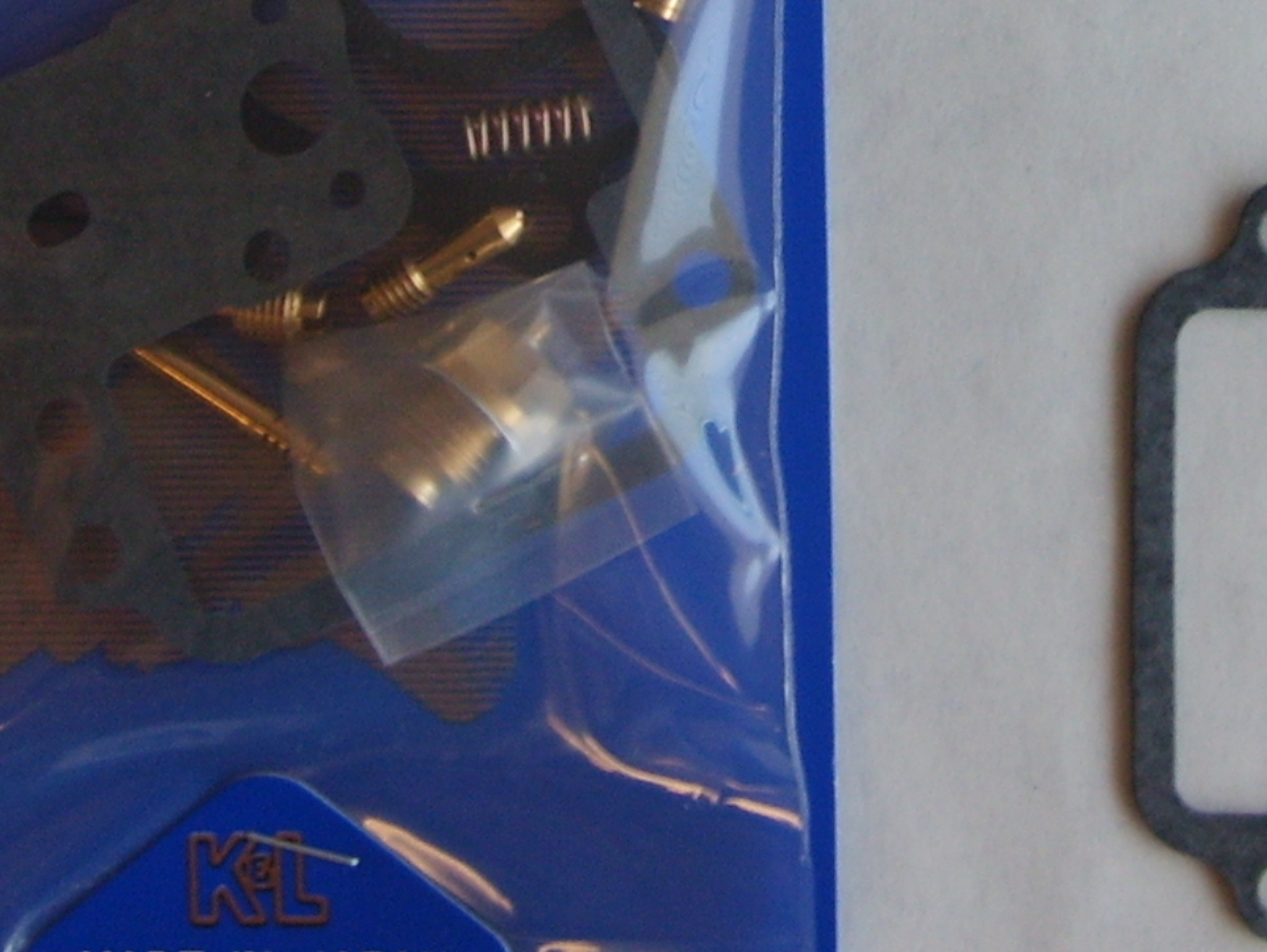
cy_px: -45
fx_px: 3405
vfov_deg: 15.6
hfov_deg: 21.0
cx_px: 903
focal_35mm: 93
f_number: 2.8
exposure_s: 1/30
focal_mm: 5.8
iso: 66
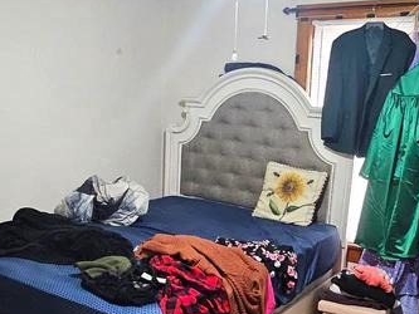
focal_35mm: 40
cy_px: 168
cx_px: 201
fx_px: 484
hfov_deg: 46.8
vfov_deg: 36.0
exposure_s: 1/30
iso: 500
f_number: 2.2
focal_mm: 1.74
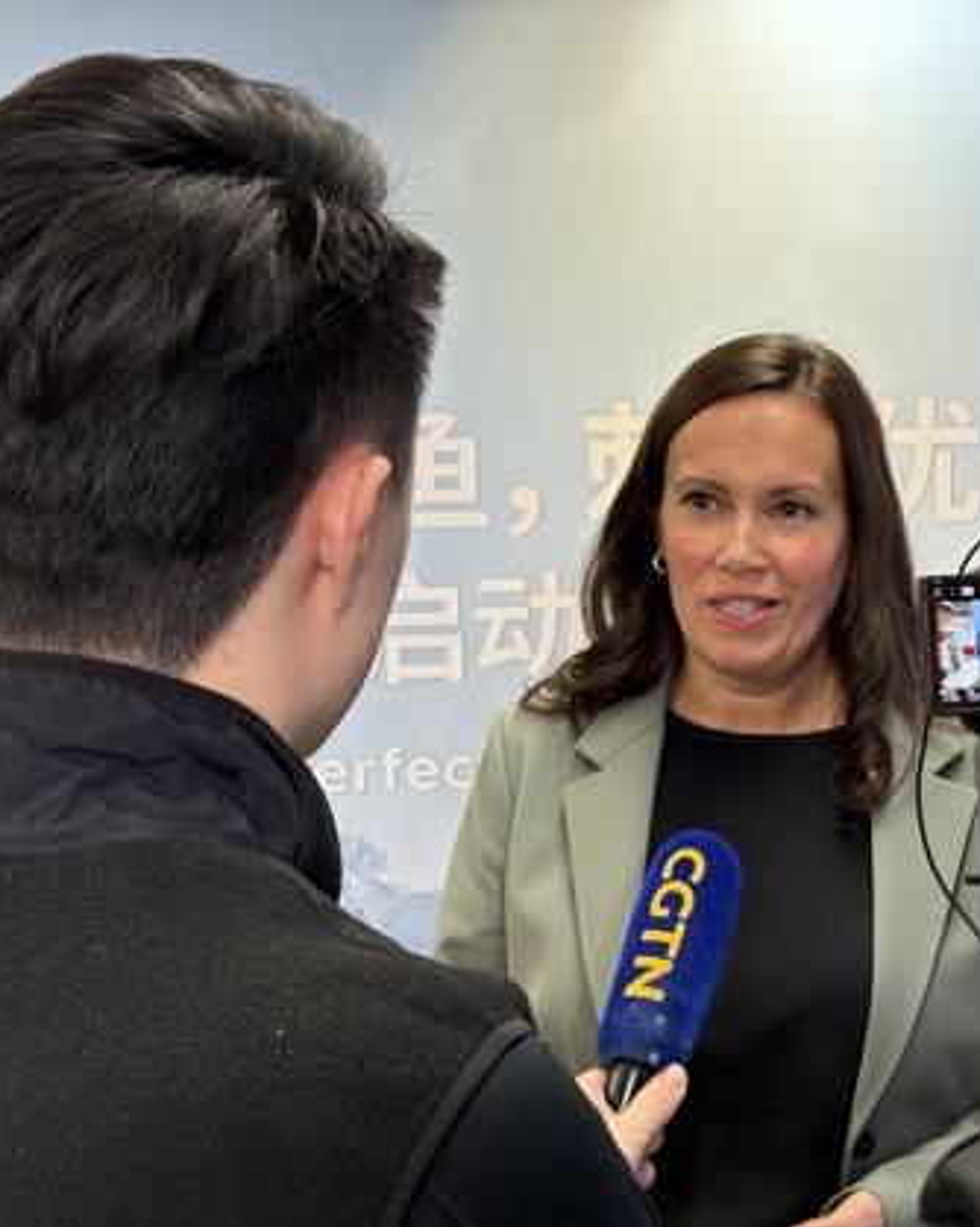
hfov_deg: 22.3
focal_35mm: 68
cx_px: 716
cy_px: 614
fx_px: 2467
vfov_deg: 27.9
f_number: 1.6
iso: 50
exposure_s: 1/106
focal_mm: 5.96
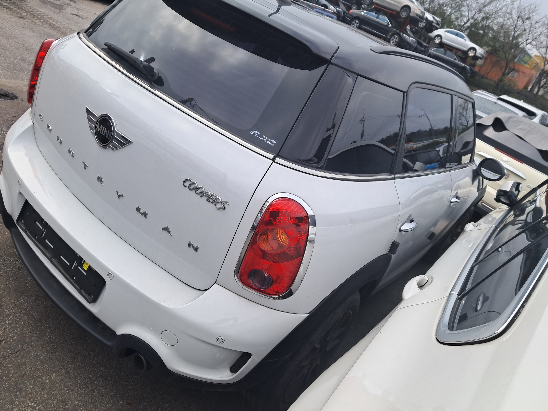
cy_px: 206
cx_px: 274
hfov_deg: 65.3
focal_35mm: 27
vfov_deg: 51.4
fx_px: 427
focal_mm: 4
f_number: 1.8
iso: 50
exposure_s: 1/237
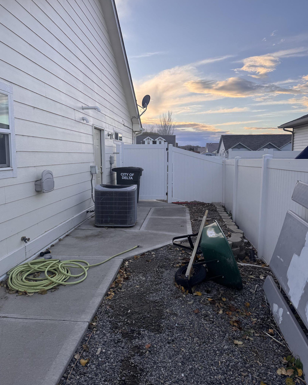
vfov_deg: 66.0
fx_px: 296
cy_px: 189
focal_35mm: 26
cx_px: 153
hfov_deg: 54.9
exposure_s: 1/876
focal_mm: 6.76
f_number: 1.78
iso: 80
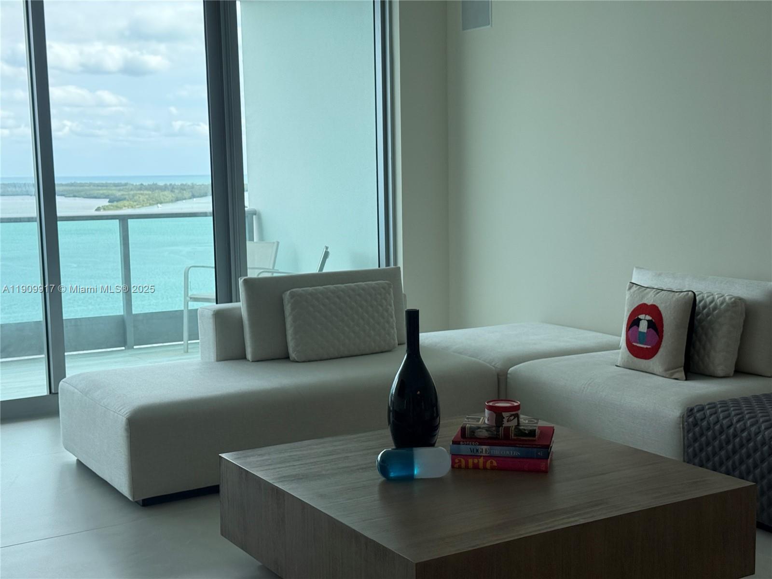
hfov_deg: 39.7
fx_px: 1070
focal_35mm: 48
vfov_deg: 30.3
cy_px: 290
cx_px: 386
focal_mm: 6.76
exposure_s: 1/1264
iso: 80
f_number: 1.78
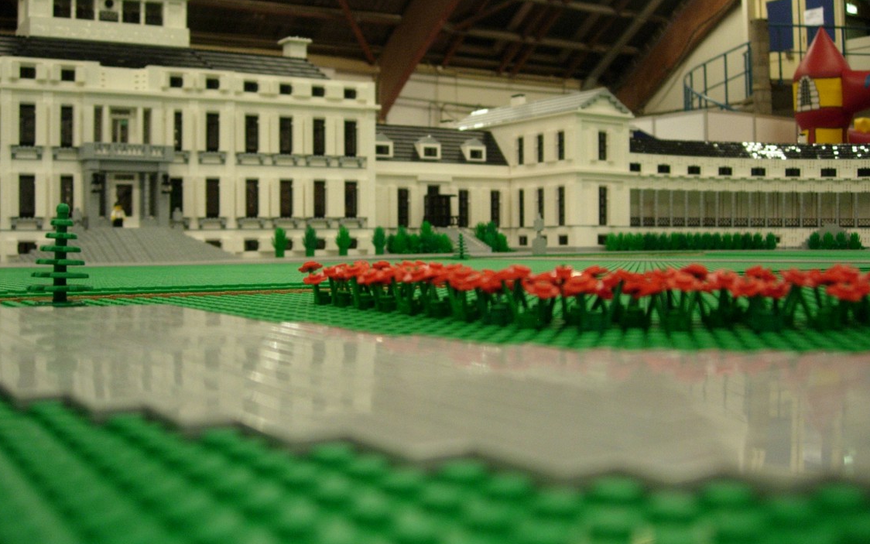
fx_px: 1020
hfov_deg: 46.2
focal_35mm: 43
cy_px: 255
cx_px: 432
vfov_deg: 29.9
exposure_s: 1/17.9
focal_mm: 7.8
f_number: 2.8
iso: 200
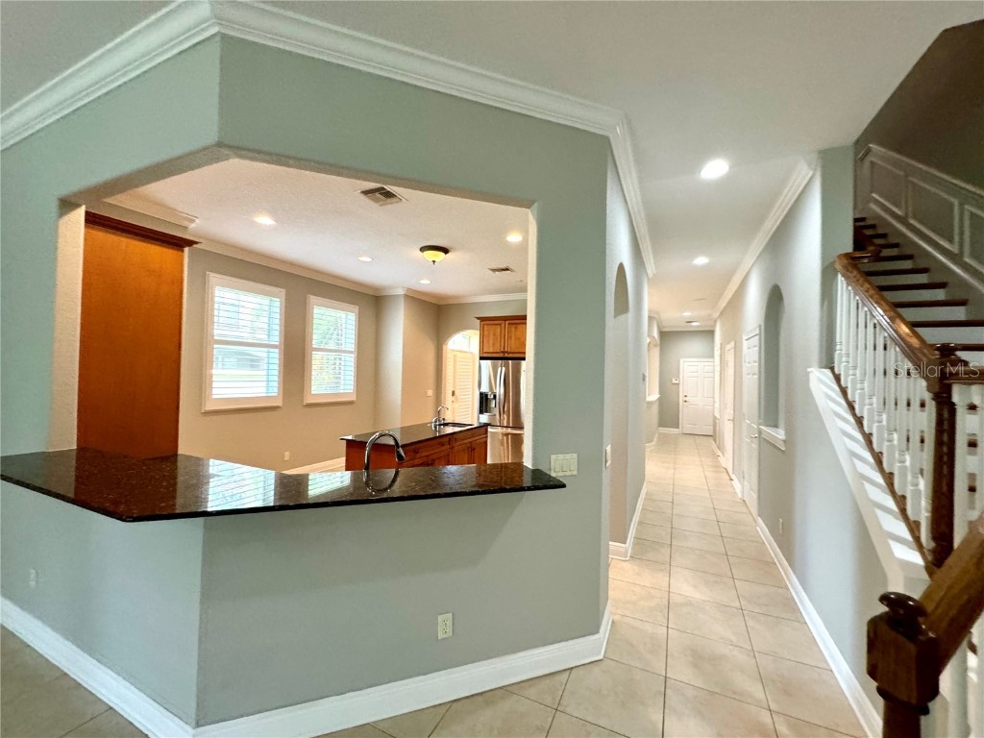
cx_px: 492
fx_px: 398
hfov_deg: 102.1
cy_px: 369
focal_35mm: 14
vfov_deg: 85.7
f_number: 2.2
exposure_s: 1/120
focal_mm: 2.22
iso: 320
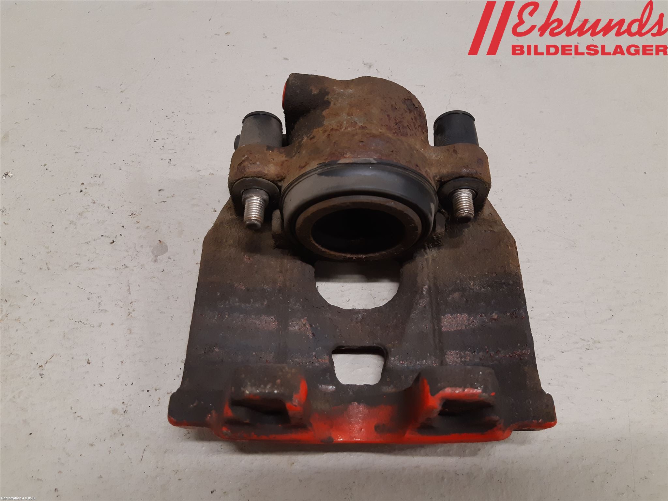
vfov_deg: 53.1
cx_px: 334
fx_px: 502
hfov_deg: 67.3
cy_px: 250
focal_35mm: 26
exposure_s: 1/50
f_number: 1.7
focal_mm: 3.93
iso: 160
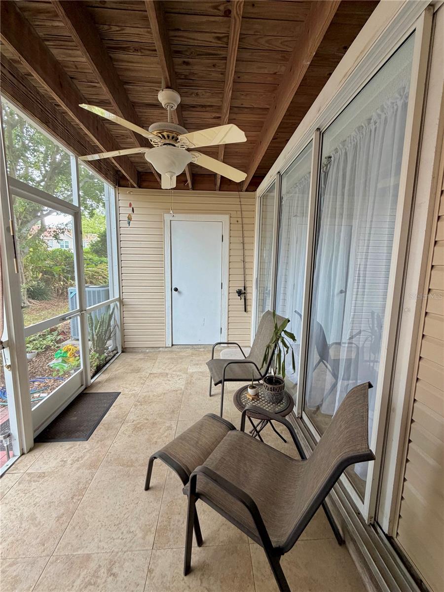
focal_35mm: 14
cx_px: 222
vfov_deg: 102.1
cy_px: 296
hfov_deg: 85.7
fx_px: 239
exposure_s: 1/121
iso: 200
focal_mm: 2.22
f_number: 2.2
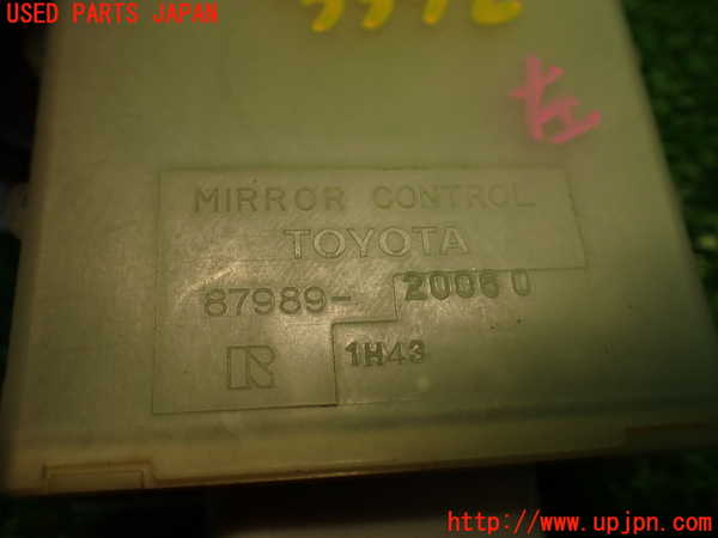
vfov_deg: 44.2
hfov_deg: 56.8
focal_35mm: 32
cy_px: 269
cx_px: 359
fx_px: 664
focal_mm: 5.79
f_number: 2.4
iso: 160
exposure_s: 1/60
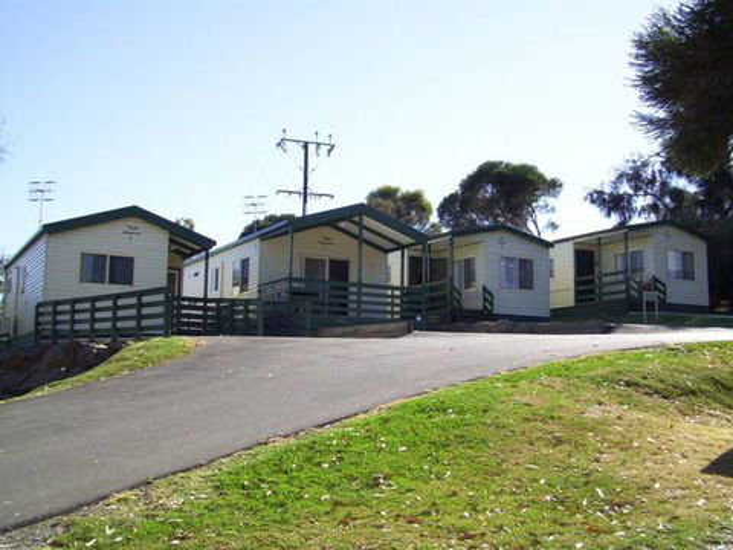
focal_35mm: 40
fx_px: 847
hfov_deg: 46.8
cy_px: 275
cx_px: 366
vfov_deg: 36.0
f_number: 6.7
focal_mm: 7.1
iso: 80
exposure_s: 1/125
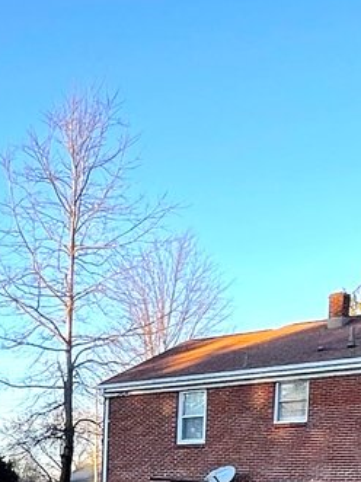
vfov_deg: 24.0
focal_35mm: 72
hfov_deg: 19.2
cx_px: -78
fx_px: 1002
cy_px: 612
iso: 25
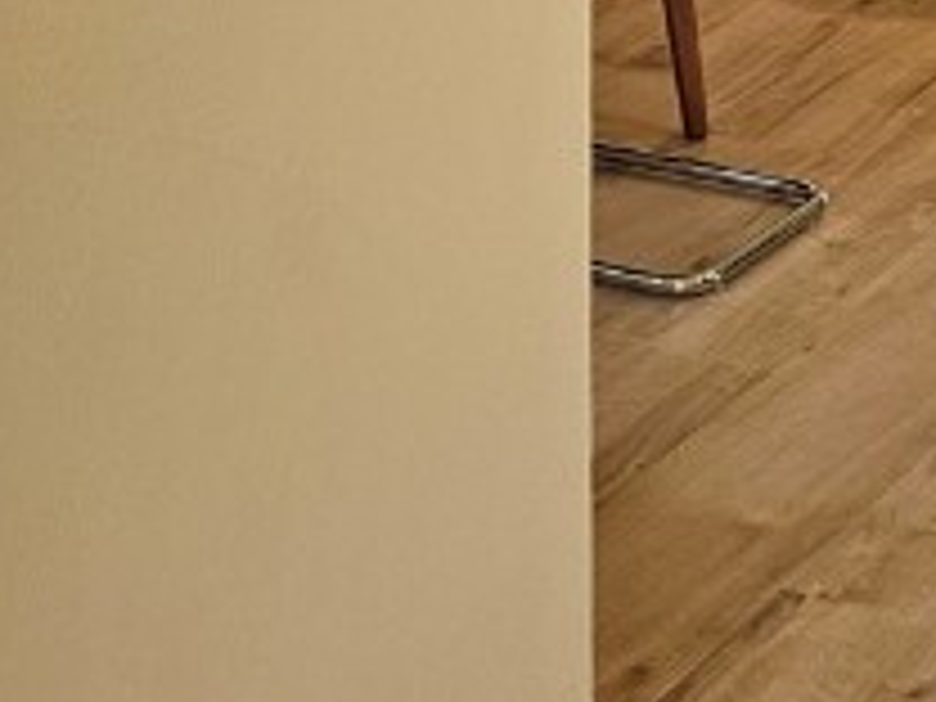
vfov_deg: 12.6
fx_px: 3055
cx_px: 486
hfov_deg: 17.4
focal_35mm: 113
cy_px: -256
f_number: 1.8
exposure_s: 1/120
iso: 160
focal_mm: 5.4
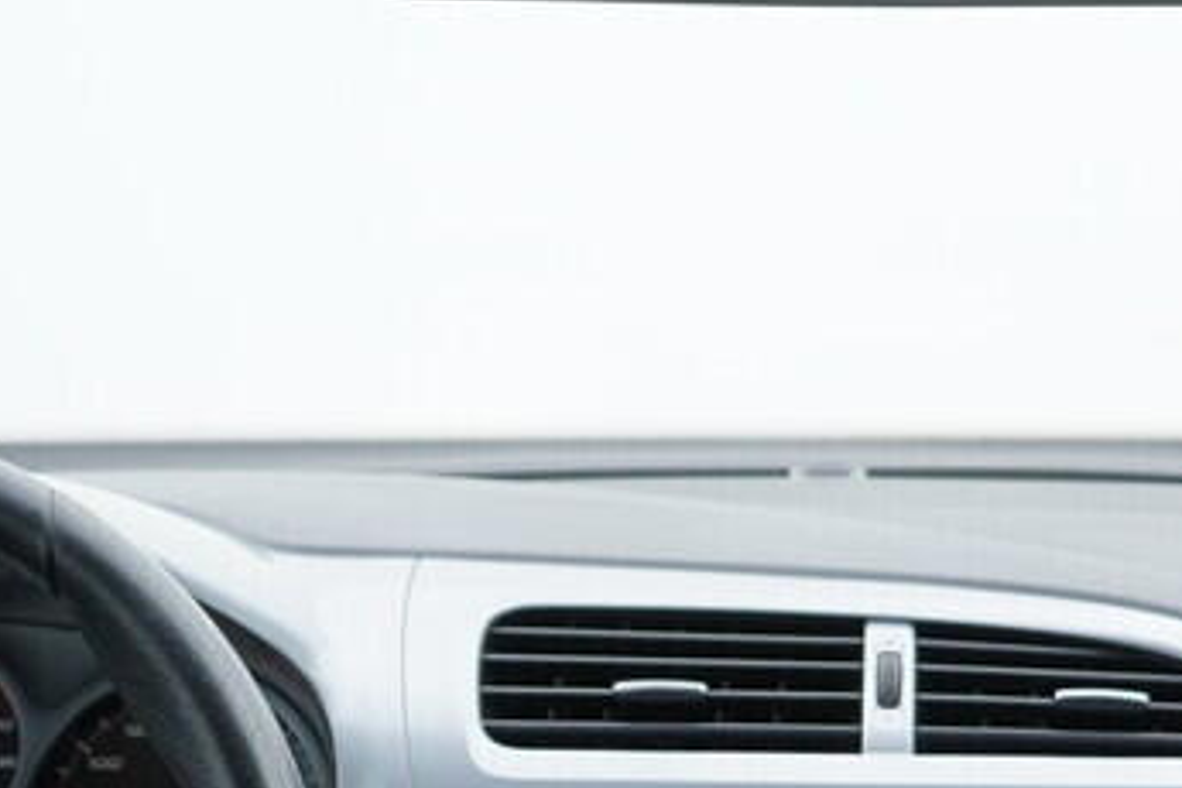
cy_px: 892
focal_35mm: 107
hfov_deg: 19.1
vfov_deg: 12.6
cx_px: 740
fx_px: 3513
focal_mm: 24
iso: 125
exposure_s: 1/50
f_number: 3.2
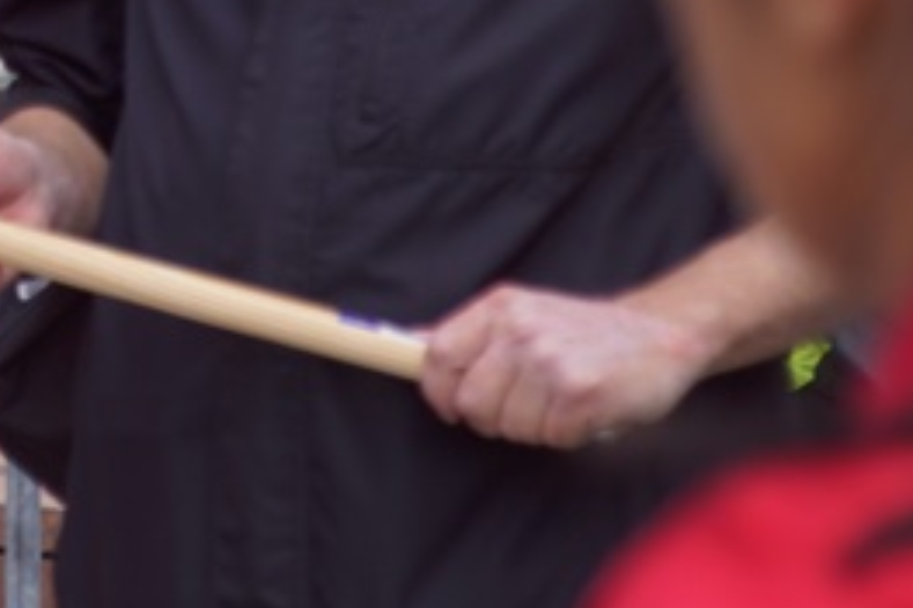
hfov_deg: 3.3
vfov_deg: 2.2
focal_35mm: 616
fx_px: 15612
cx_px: -156
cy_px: -337
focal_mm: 120
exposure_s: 1/200
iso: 125
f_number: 5.6
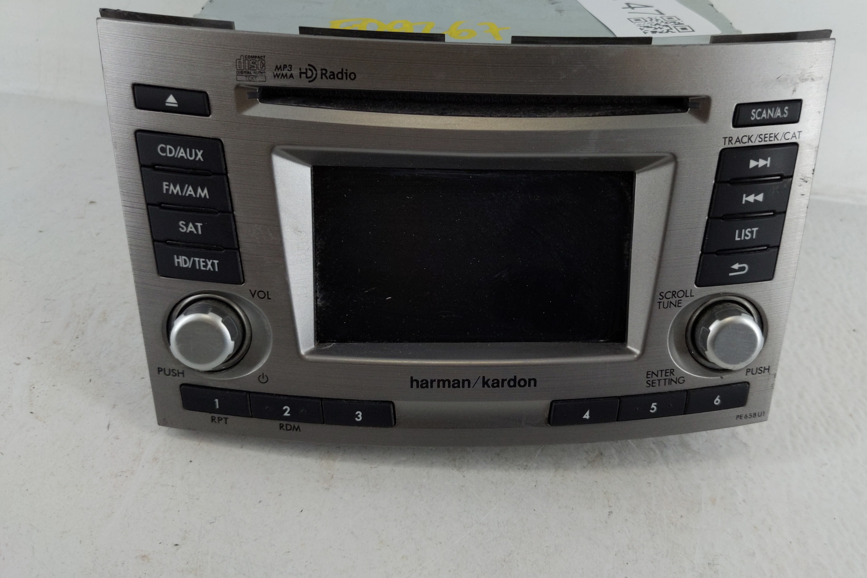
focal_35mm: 29
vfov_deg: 44.9
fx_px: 698
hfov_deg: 63.5
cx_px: 483
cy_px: 259
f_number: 1.73
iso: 59
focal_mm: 4.38
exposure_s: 1/123
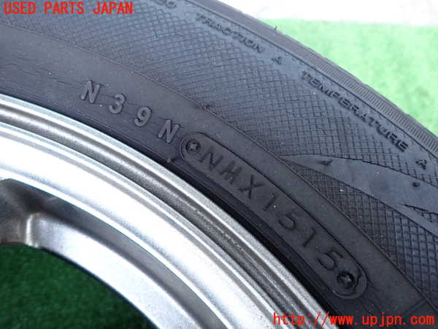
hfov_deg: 69.4
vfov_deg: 54.9
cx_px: 219
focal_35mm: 25
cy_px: 164
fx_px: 316
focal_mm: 4.5
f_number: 2
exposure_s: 1/125
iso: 200
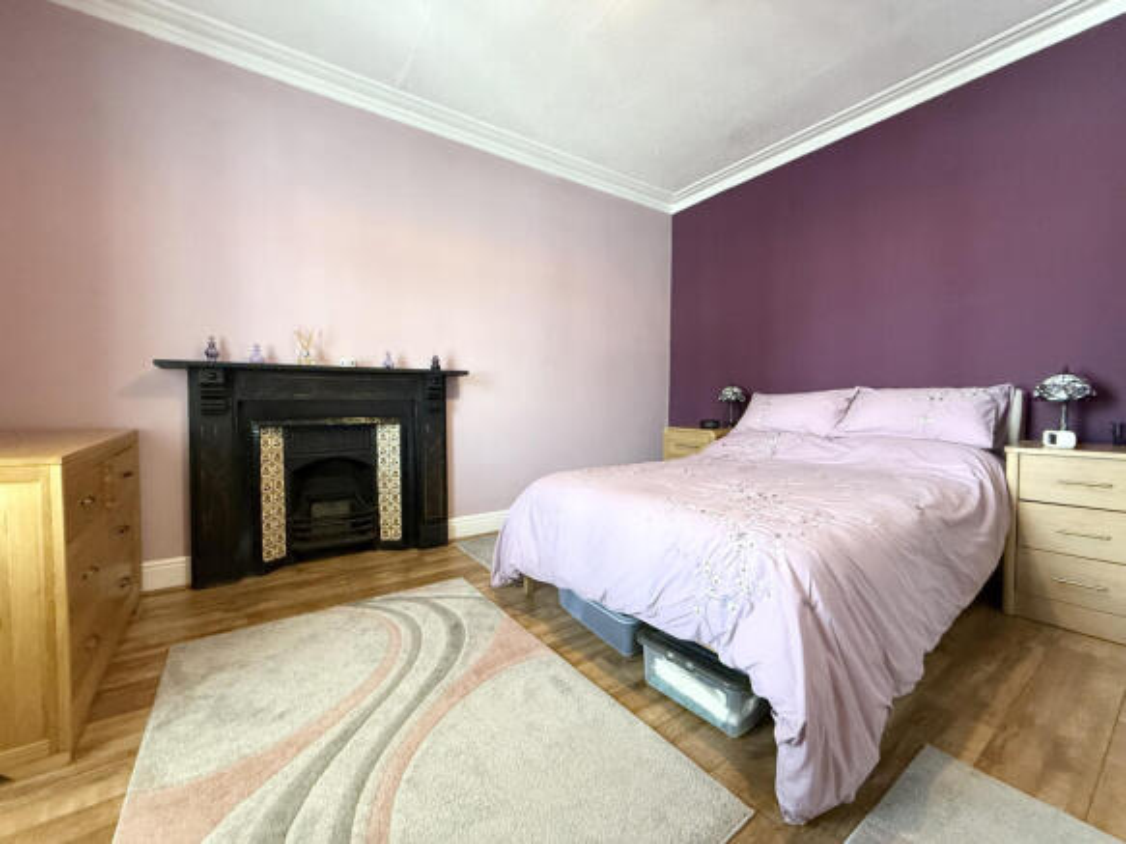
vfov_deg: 85.7
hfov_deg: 102.1
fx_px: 455
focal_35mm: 14
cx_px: 563
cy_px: 422
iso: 500
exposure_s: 1/60
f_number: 2.2
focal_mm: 2.22
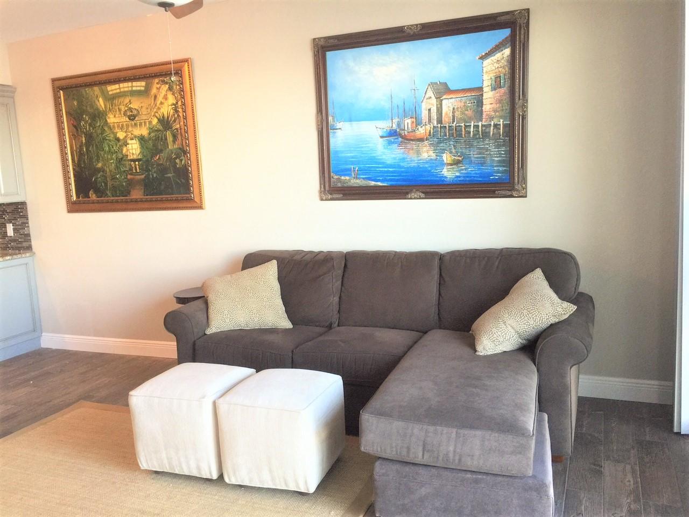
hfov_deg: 61.7
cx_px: 344
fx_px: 577
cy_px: 258
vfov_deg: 48.2
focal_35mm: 29
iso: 50
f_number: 2.2
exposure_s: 1/30
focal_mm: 4.15
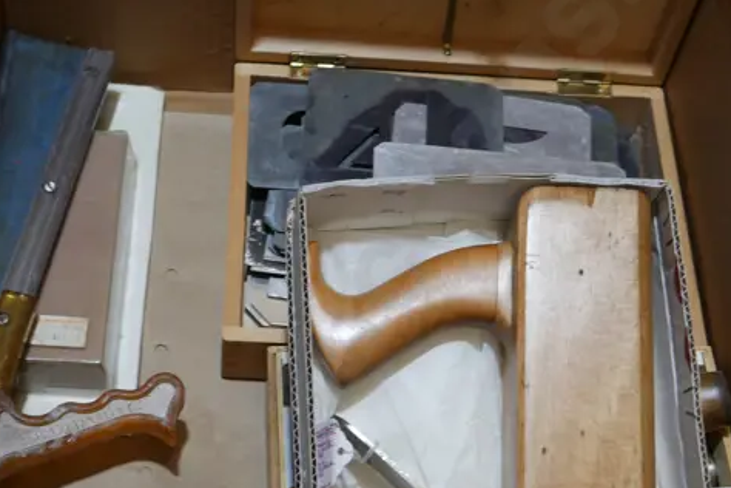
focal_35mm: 63
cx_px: 349
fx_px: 1279
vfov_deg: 21.5
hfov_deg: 31.9
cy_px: 327
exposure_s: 1/125
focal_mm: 14
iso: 200
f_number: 3.5
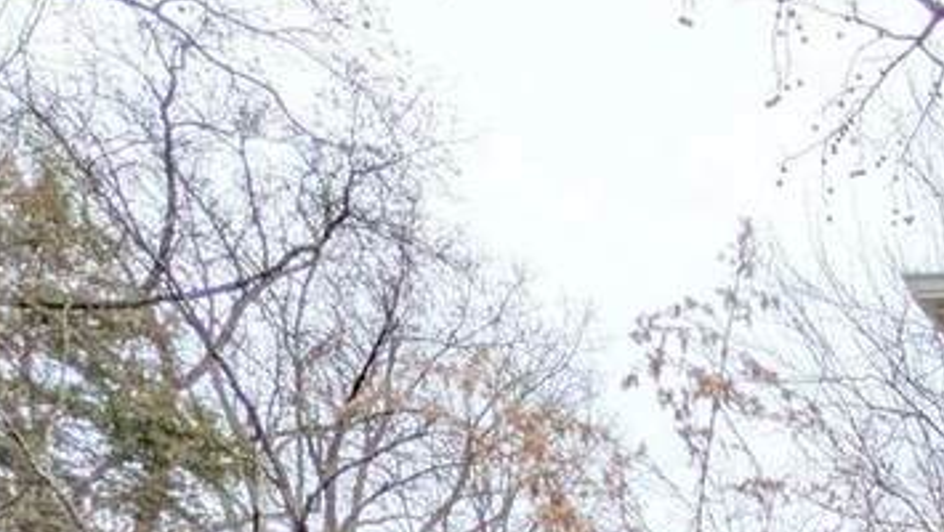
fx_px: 1177
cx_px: 1365
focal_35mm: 47
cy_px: 987
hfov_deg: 29.5
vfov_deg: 18.8
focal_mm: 2.02
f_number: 1.7
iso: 48
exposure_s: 1/1148
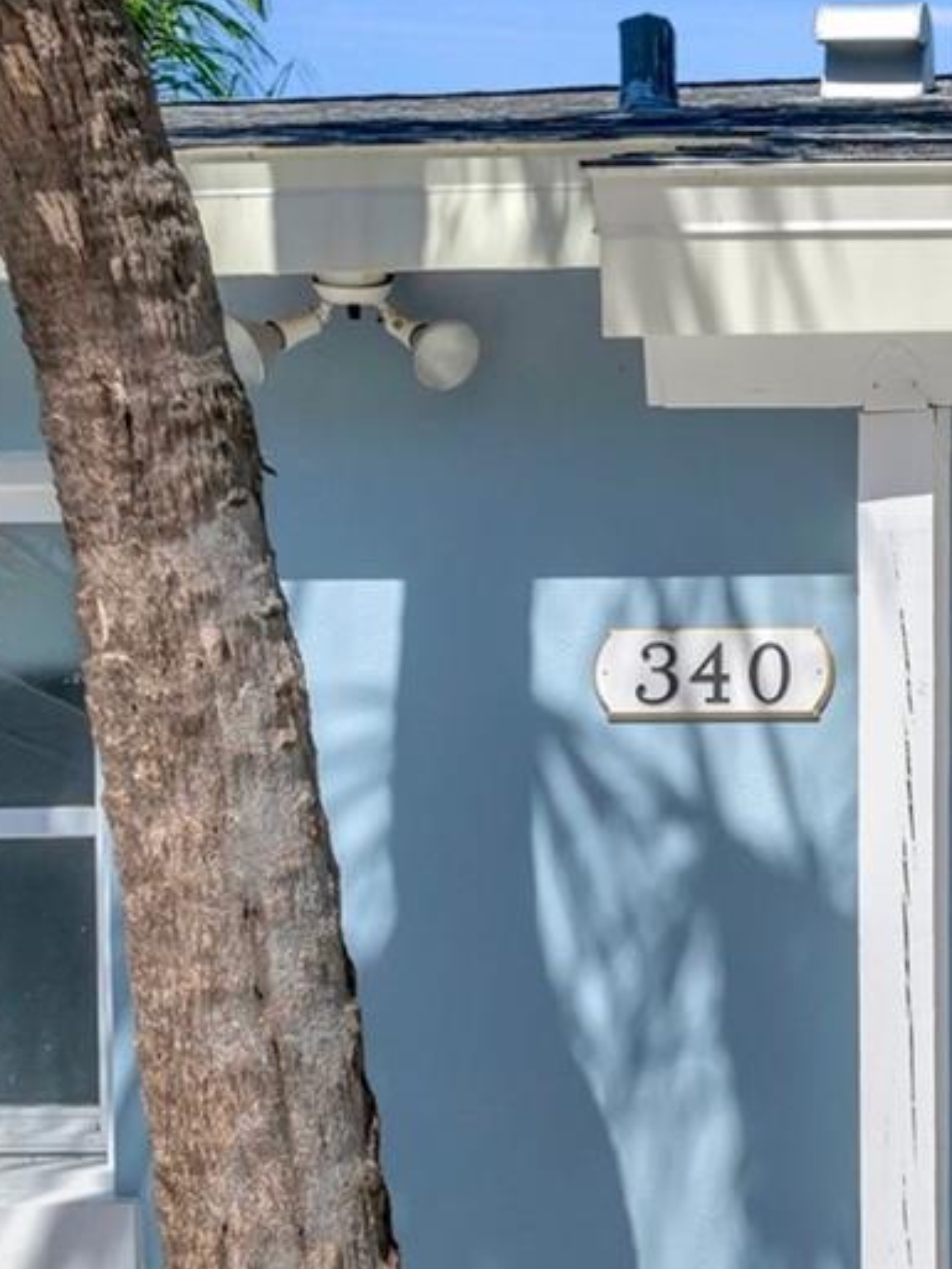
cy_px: 1004
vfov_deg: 29.1
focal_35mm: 65
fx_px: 2392
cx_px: 1288
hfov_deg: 20.3
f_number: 8
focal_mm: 14.5
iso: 250
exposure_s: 1/1250
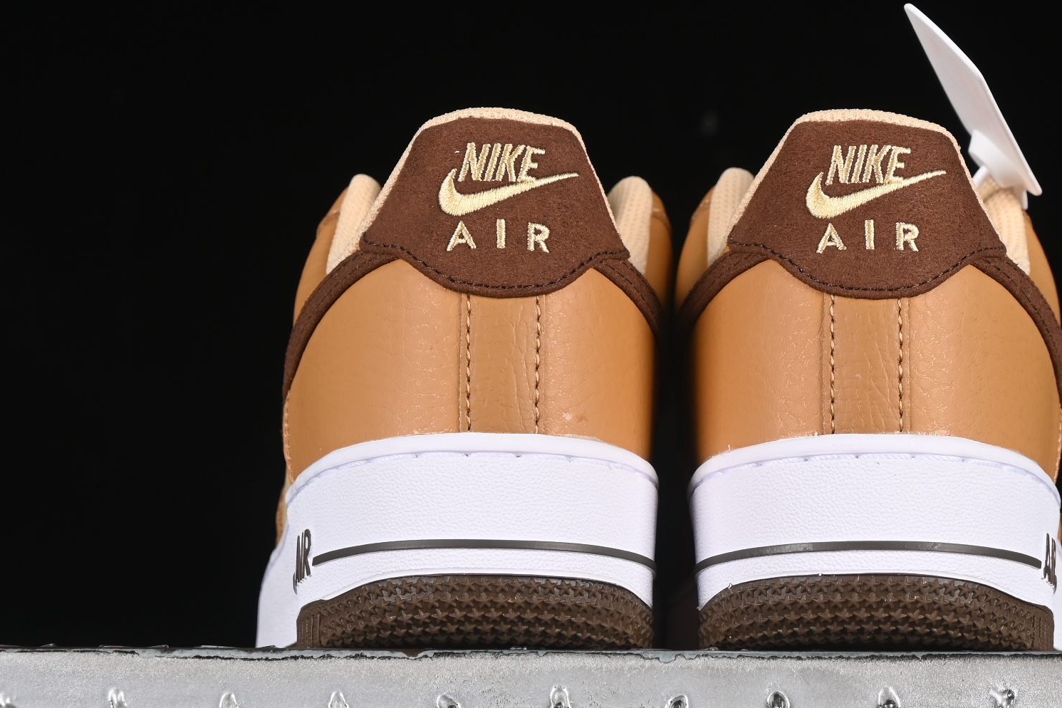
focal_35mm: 140
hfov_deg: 14.6
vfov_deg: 9.8
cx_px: 680
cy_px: 239
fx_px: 4130
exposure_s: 1/80
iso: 160
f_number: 7.1
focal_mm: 50
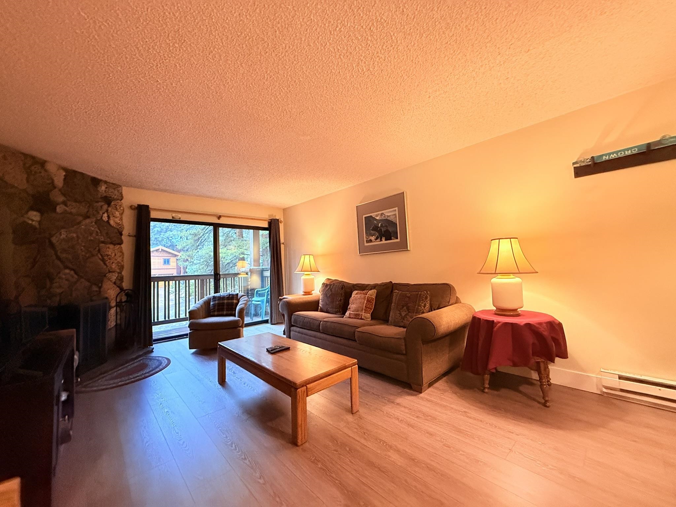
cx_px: 338
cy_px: 254
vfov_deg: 85.7
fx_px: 273
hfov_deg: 102.1
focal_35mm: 14
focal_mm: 2.22
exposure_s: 1/60
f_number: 2.2
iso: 640
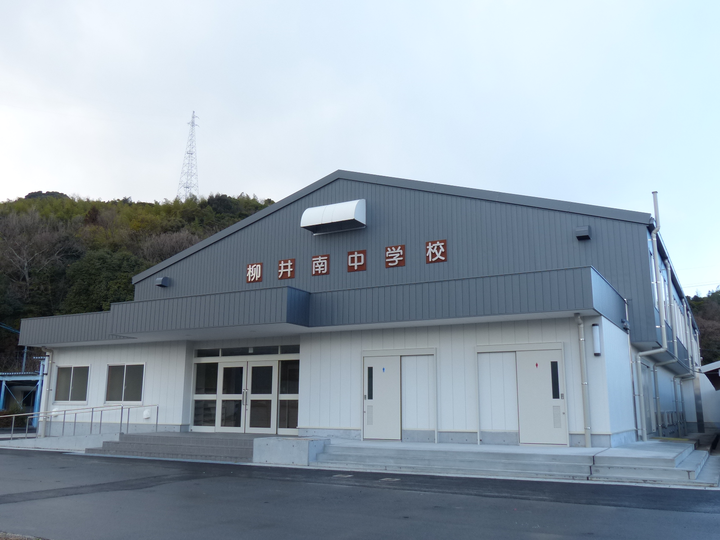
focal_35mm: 31
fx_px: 645
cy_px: 270
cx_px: 360
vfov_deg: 45.4
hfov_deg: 58.4
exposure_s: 1/125
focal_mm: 5.6
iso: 100
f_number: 4.5
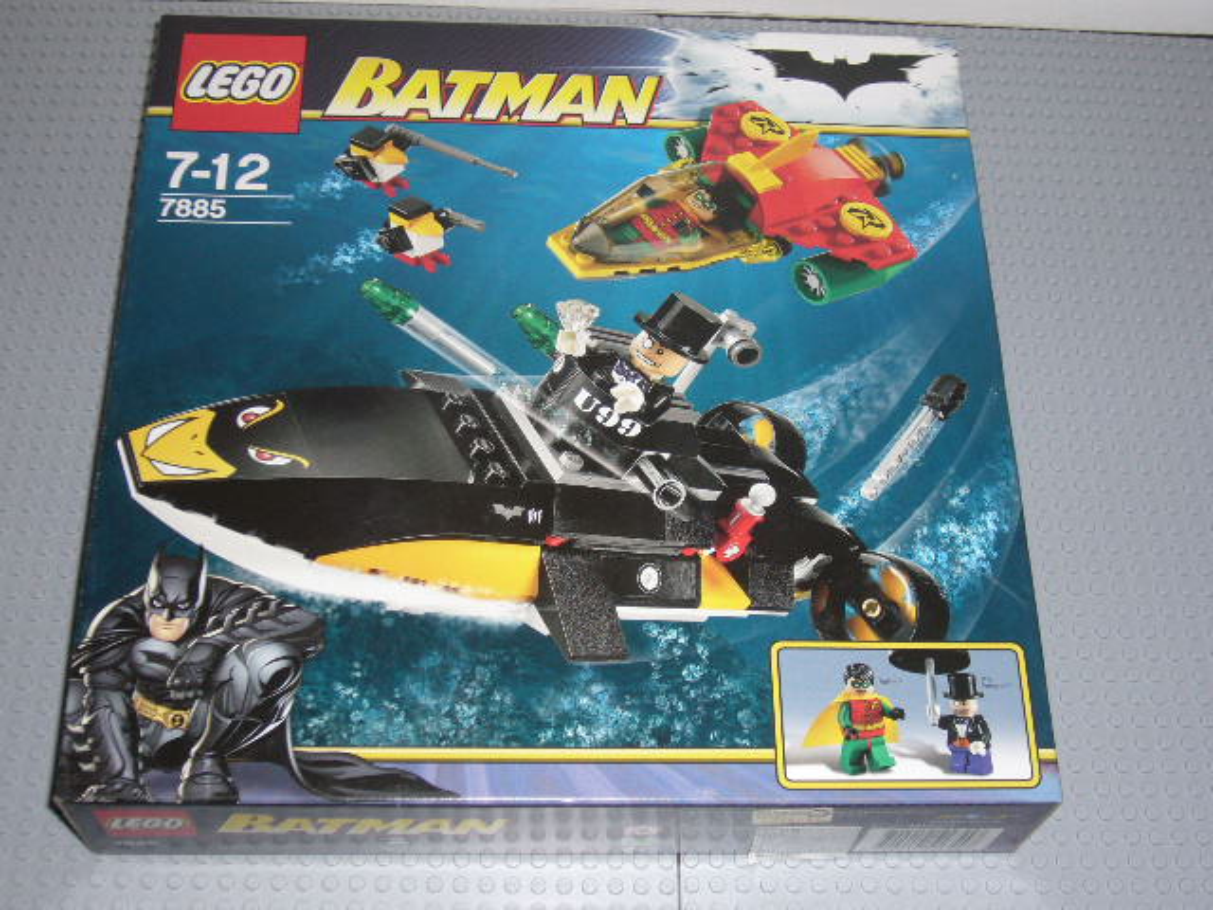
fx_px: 1752
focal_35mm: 50
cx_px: 606
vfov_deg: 29.1
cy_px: 455
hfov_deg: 38.2
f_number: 3.3
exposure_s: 1/60
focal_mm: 8.3
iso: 100
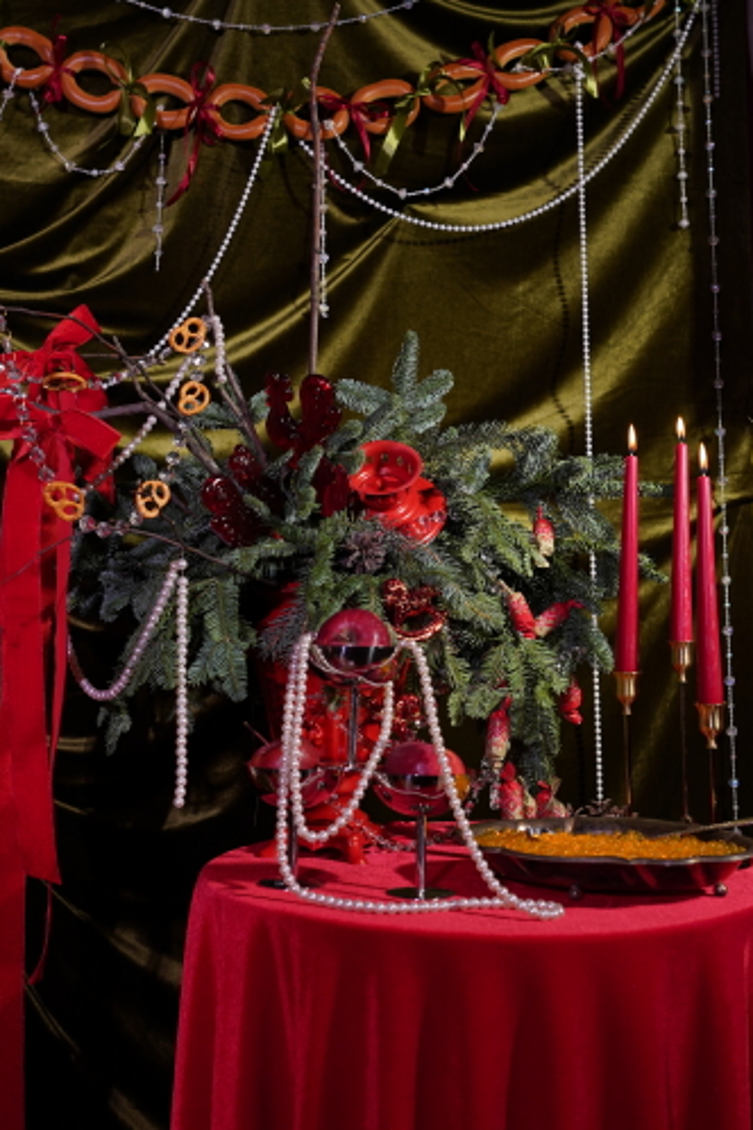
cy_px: 529
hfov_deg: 34.2
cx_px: 379
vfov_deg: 49.5
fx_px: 1224
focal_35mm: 39
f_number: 2.8
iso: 100
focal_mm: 24
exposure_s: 1/200
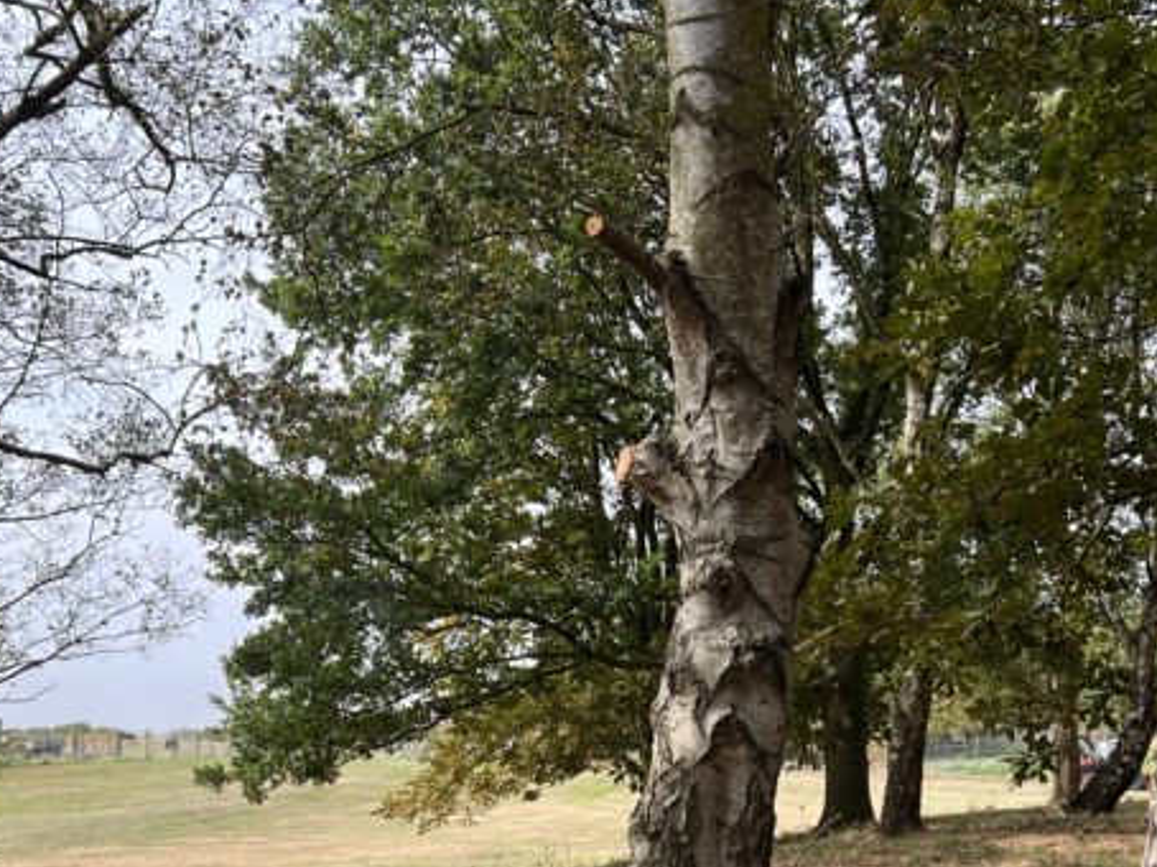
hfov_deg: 43.0
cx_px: 594
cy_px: 724
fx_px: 1470
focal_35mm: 44
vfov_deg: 31.8
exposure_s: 1/1209
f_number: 1.5
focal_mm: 5.7
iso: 50
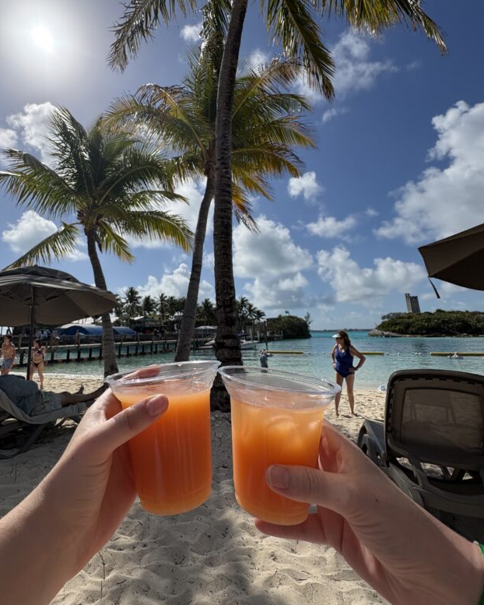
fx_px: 322
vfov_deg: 85.6
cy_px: 252
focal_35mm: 18
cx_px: 191
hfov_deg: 73.0
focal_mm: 2.22
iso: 50
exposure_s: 1/5263
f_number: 2.2
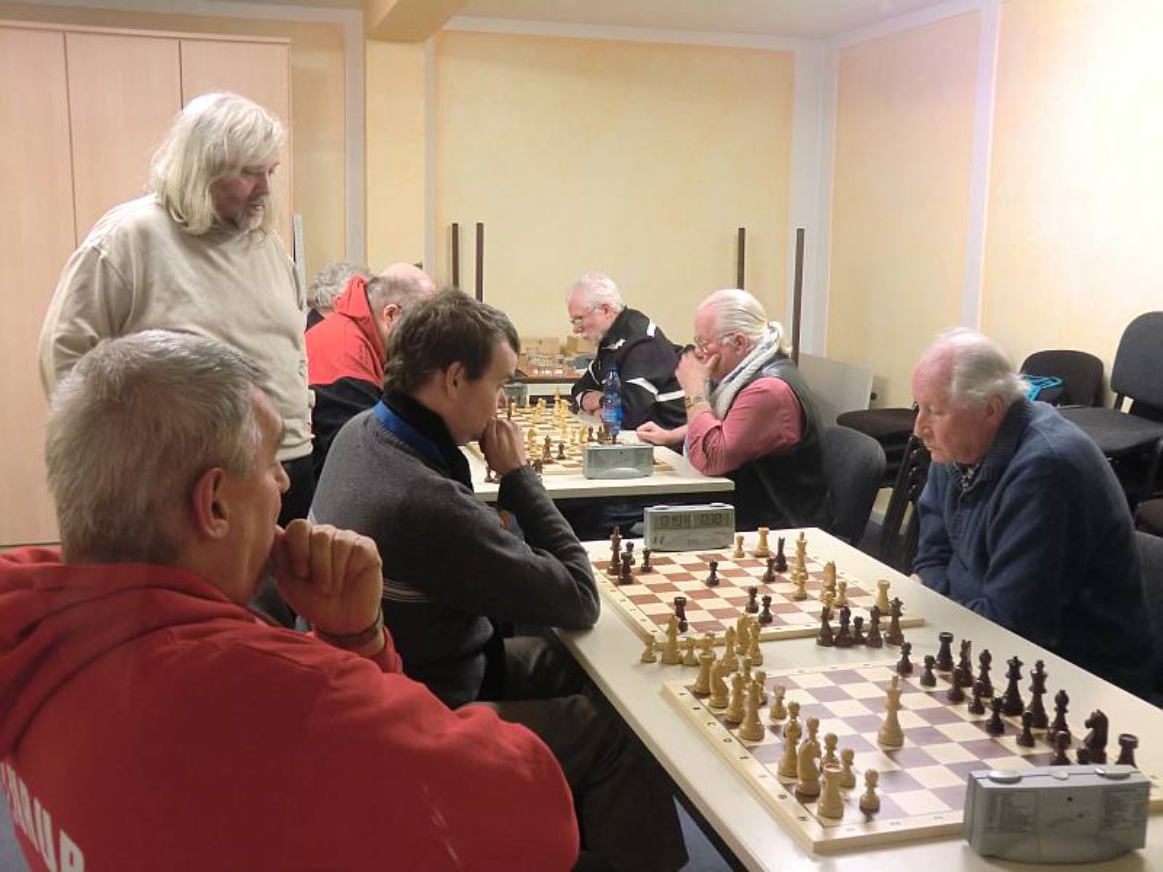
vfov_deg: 41.8
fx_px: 1142
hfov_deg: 54.0
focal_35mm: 34
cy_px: 436
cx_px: 582
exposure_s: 1/15
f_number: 3.6
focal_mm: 6.1
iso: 400
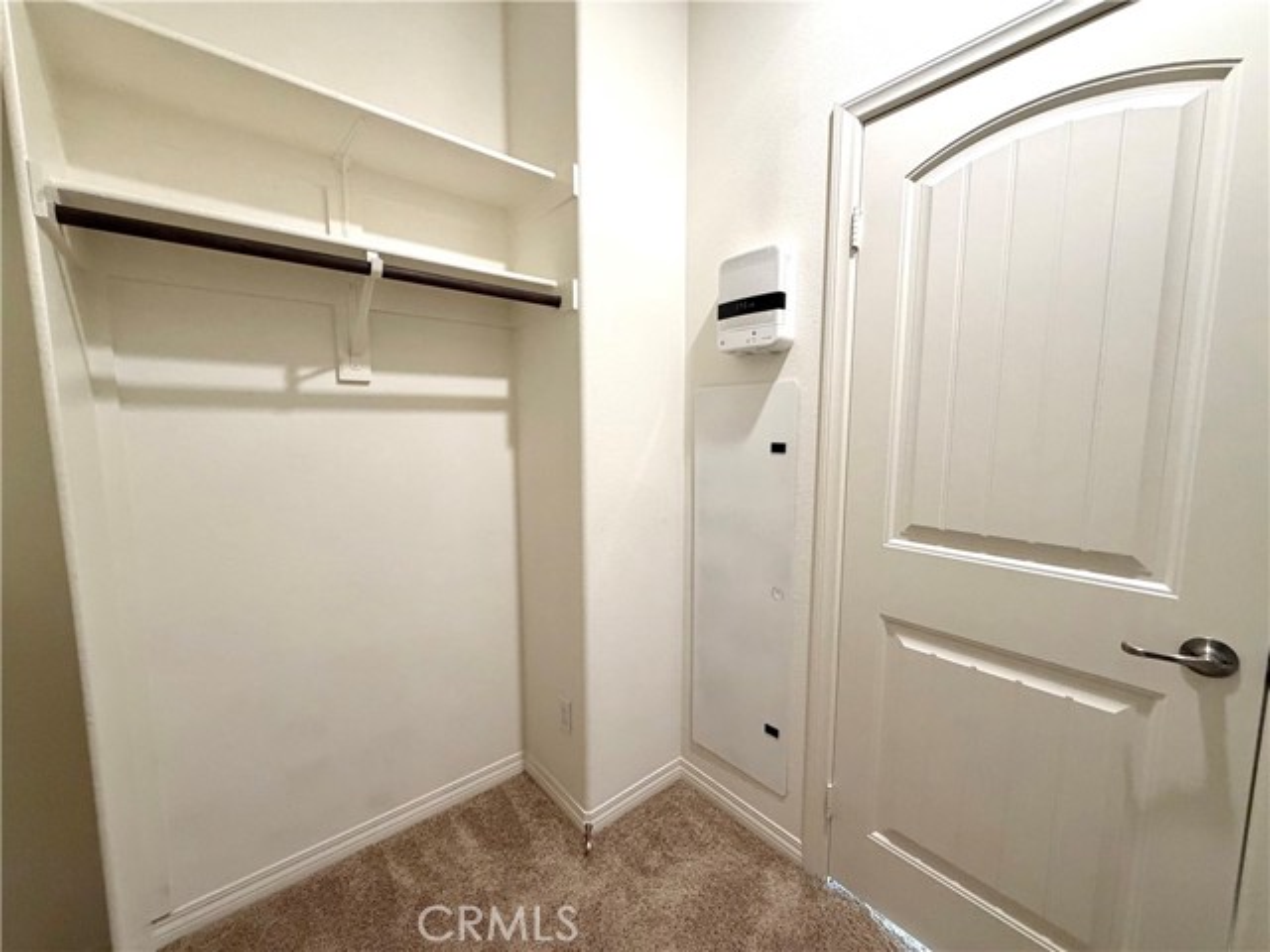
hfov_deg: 102.1
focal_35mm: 14
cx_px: 635
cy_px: 476
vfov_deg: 85.7
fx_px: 514
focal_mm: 2.22
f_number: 2.2
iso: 320
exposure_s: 1/60
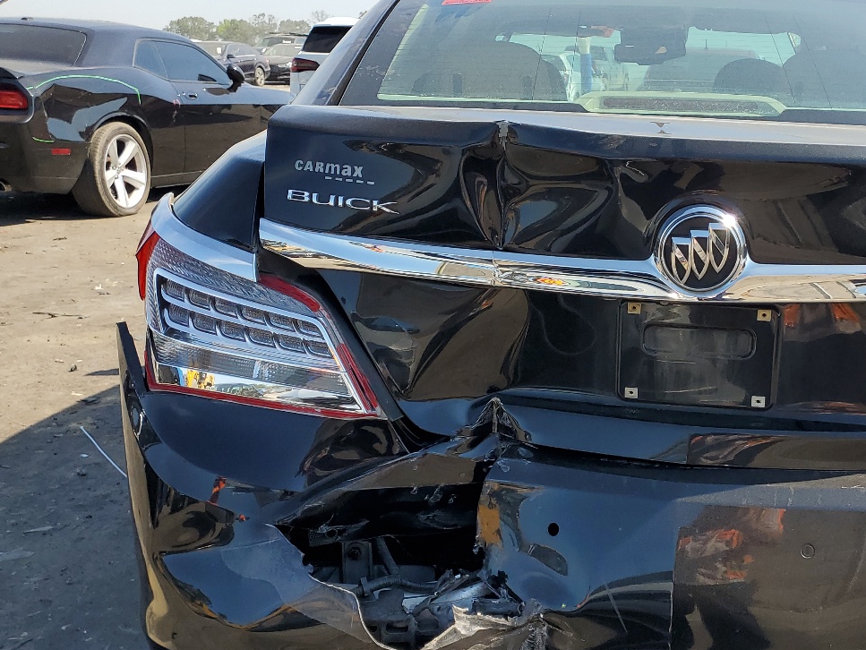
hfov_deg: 42.3
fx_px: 1076
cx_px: 661
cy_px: 372
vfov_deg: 33.6
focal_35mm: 43
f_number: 1.5
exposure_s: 1/1667
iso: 50
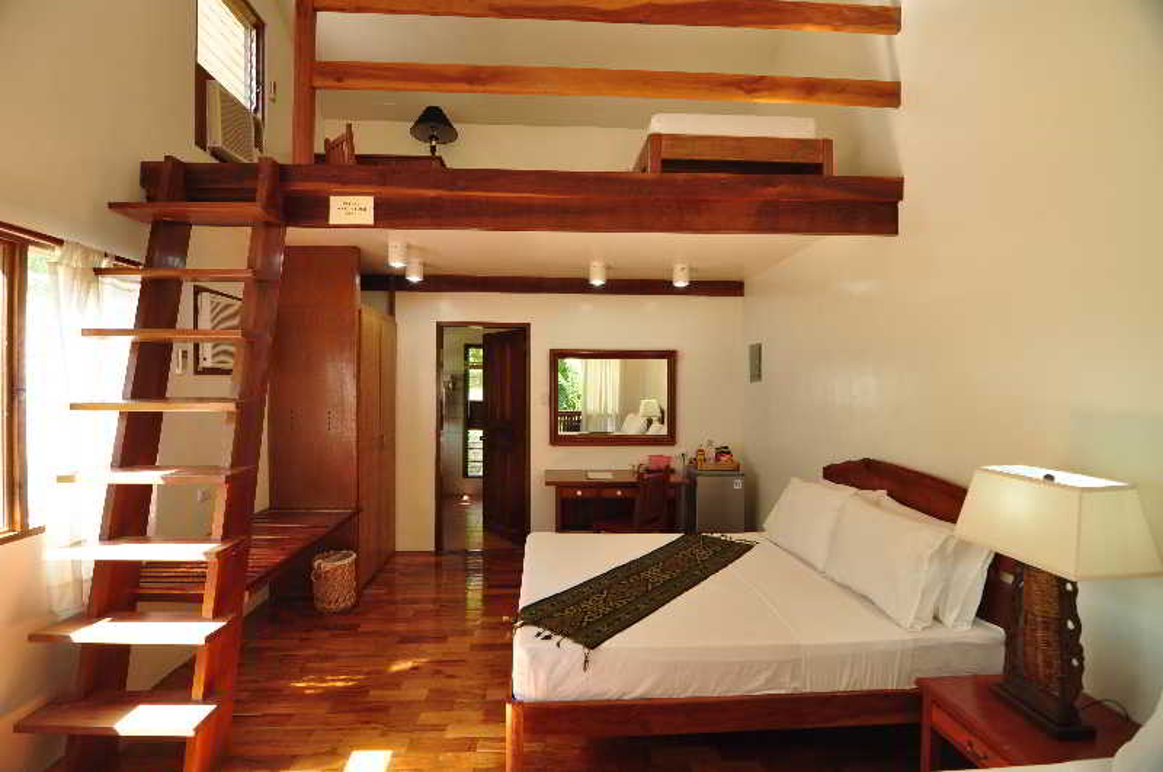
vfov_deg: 71.9
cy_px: 386
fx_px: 532
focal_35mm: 16
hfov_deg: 95.1
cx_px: 582
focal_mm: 11
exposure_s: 1/80
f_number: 4.5
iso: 400
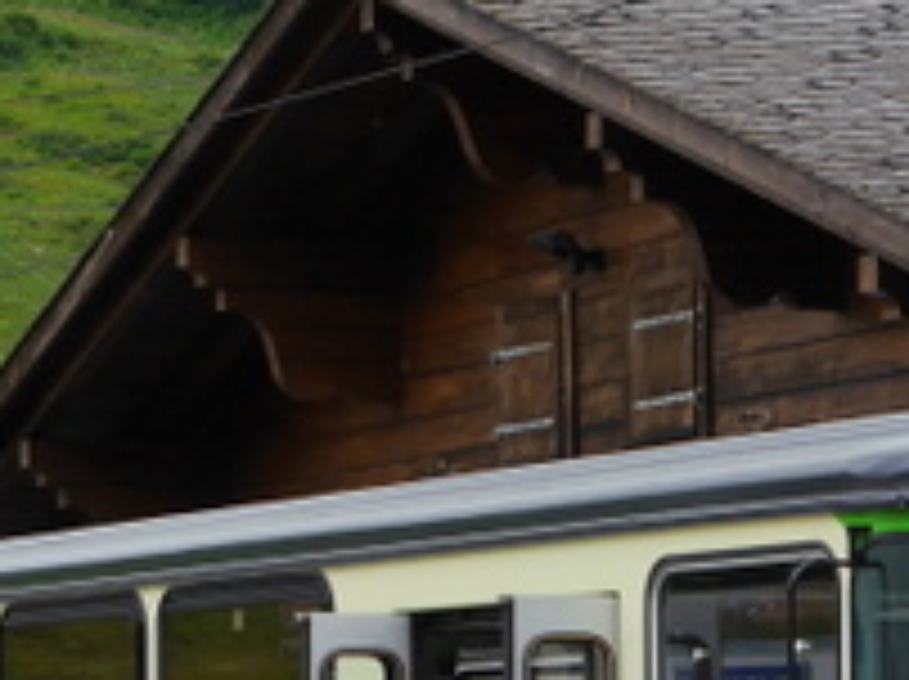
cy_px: 815
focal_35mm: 208
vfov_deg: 7.1
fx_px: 5456
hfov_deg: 9.5
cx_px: 400
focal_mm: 21
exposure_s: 1/200
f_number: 6.3
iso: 160
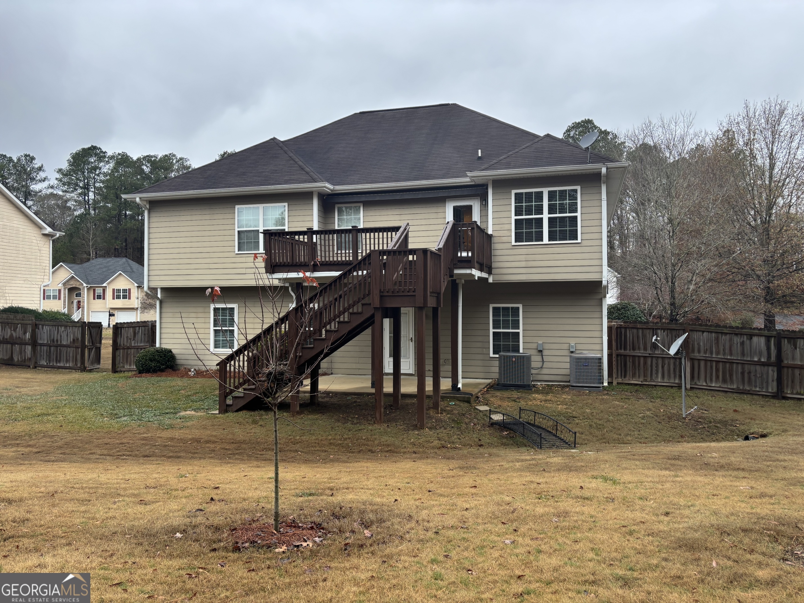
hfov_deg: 67.3
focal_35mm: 26
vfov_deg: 53.1
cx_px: 402
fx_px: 604
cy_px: 302
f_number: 1.6
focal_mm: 5.96
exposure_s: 1/121
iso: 64
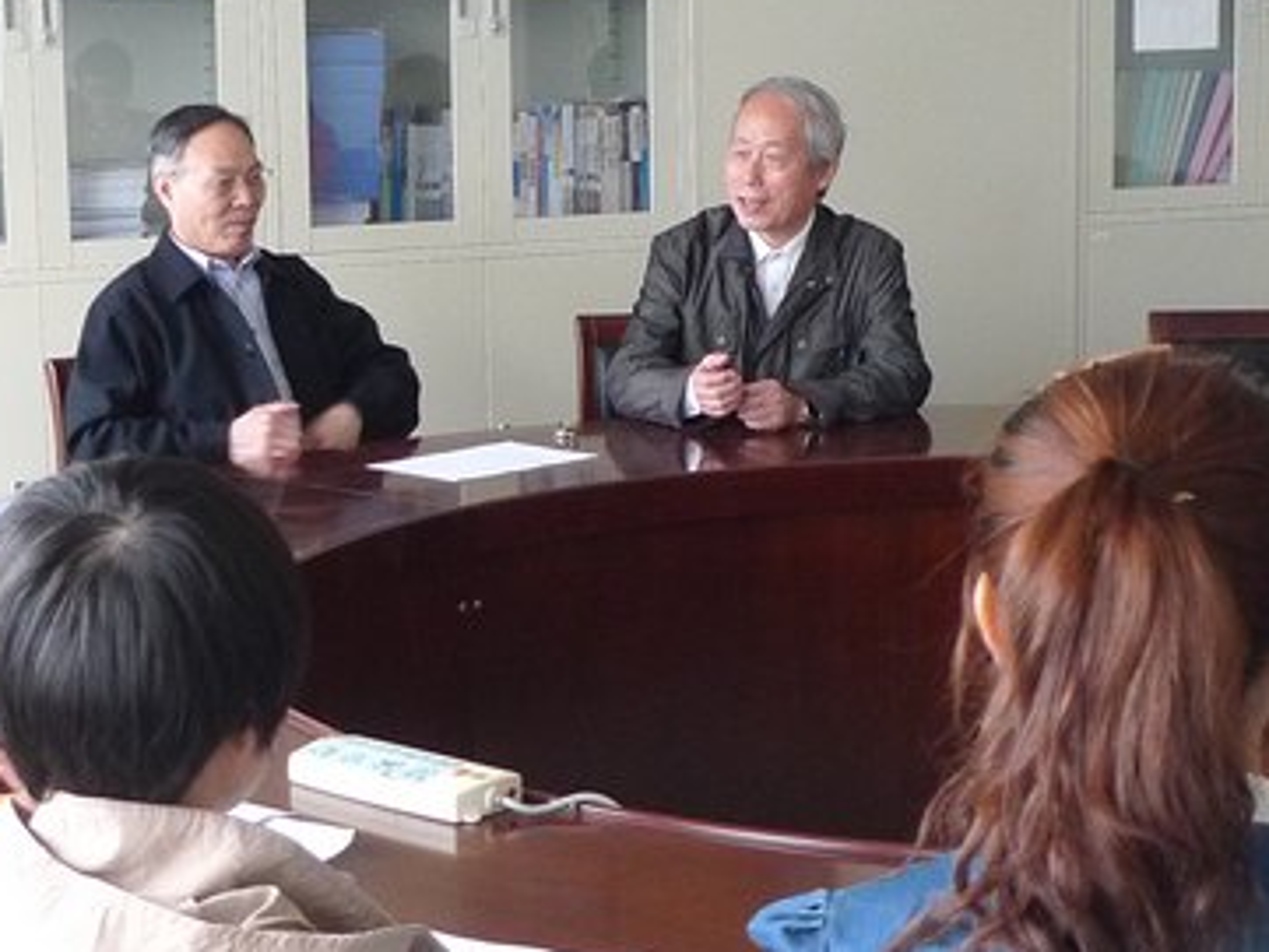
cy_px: 444
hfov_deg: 24.7
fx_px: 2897
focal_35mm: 79
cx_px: 492
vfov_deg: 18.7
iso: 320
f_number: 2.2
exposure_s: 1/40
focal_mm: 6.8
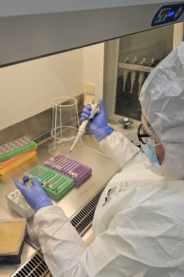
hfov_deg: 42.3
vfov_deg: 60.1
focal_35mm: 31
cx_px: 94
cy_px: 157
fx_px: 238
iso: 32
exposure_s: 1/100
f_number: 1.8
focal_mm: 5.4
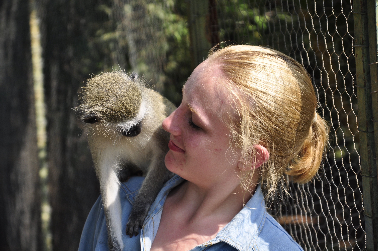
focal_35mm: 105
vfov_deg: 13.0
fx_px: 1101
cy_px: 126
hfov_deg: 19.5
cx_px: 189
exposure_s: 1/800
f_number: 4
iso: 200
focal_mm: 70
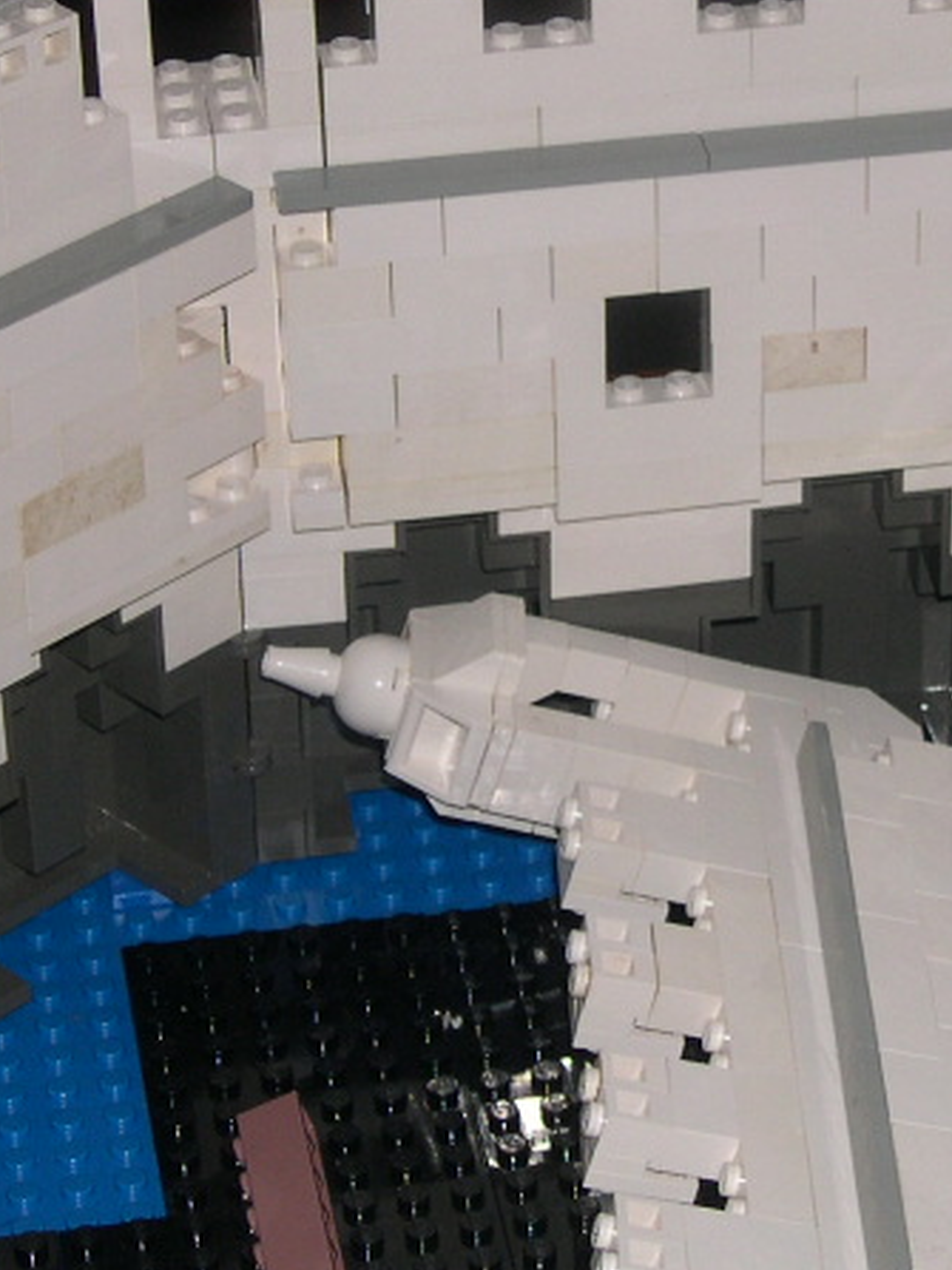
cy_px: 389
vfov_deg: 13.9
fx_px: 5209
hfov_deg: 10.4
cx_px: 688
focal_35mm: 142
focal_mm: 13.2
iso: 100
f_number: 3.5
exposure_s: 1/60
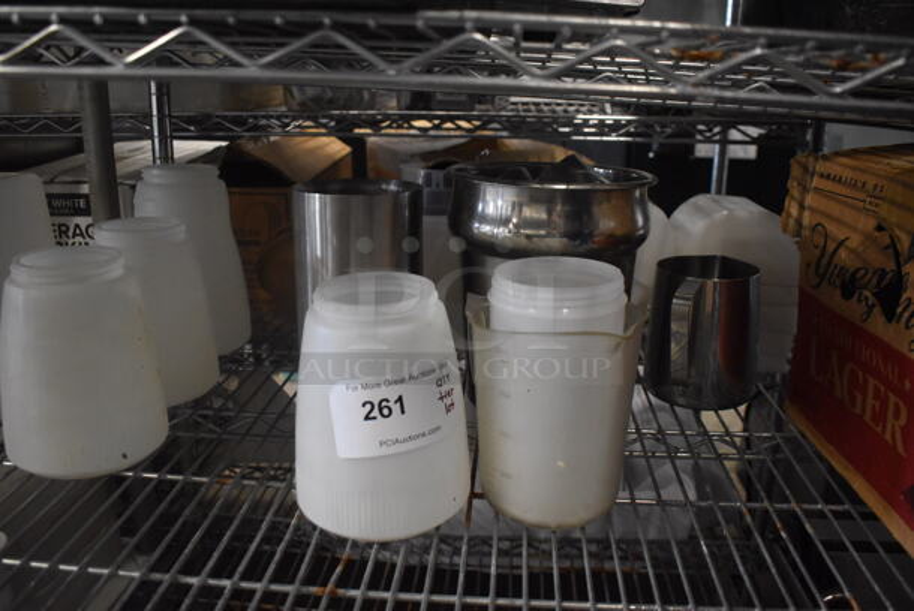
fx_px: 762
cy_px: 306
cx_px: 457
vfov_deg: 43.7
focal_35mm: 30
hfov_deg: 61.9
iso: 3600
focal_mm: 20
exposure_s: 1/125
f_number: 3.8
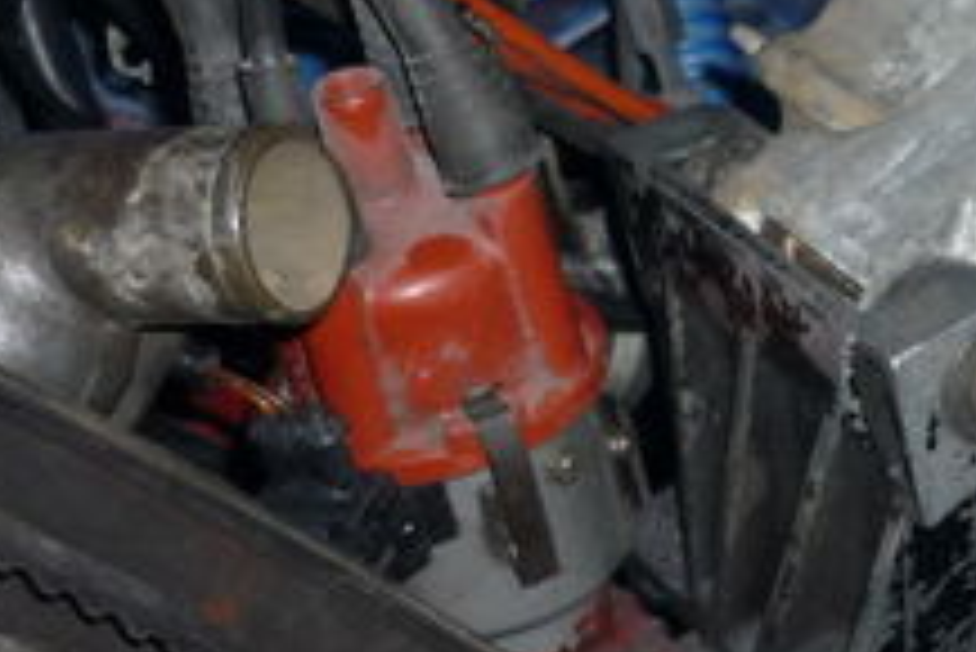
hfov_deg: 18.5
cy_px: 594
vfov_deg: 13.4
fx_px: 2740
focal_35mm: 101
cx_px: 1336
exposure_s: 1/30
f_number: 2.8
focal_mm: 5.5
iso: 100
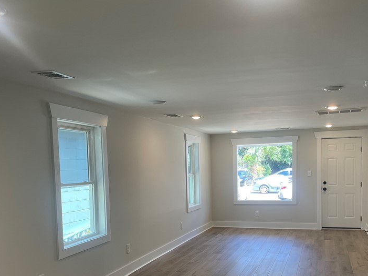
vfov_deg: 37.0
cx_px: 199
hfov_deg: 48.9
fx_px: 404
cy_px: 198
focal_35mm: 38
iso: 50
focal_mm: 4.2
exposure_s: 1/120
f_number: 1.6
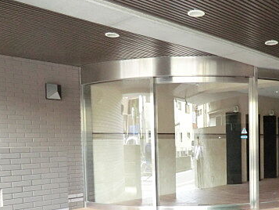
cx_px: 222
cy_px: 172
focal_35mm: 43
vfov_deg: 32.6
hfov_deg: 42.0
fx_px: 347
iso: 400
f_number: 3.2
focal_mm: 4.3
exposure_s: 1/60
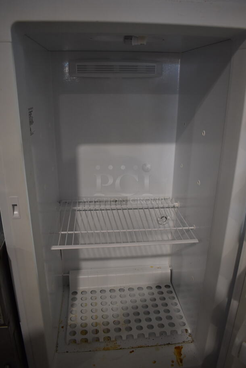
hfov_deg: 48.0
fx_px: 276
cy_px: 184
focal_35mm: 27
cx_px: 123
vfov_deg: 67.3
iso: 800
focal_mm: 18
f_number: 3.5
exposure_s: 1/125
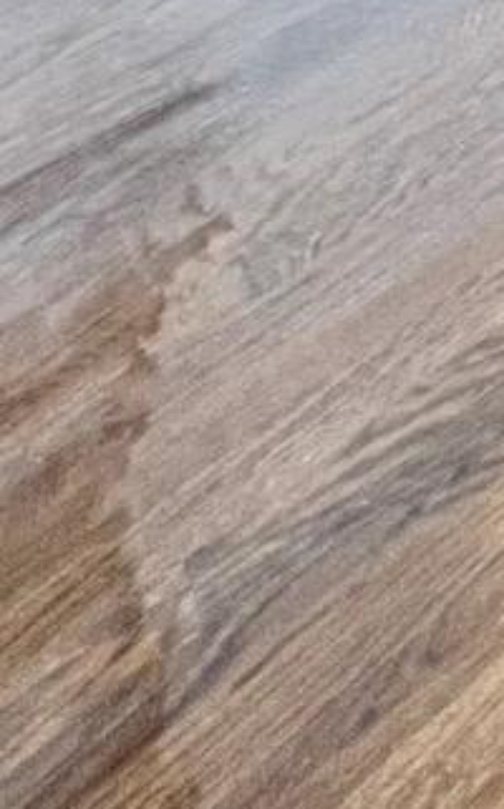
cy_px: -1069
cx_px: 1169
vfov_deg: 15.9
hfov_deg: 14.2
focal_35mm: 66
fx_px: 1454
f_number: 1.8
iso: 80
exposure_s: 1/120
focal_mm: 1.57
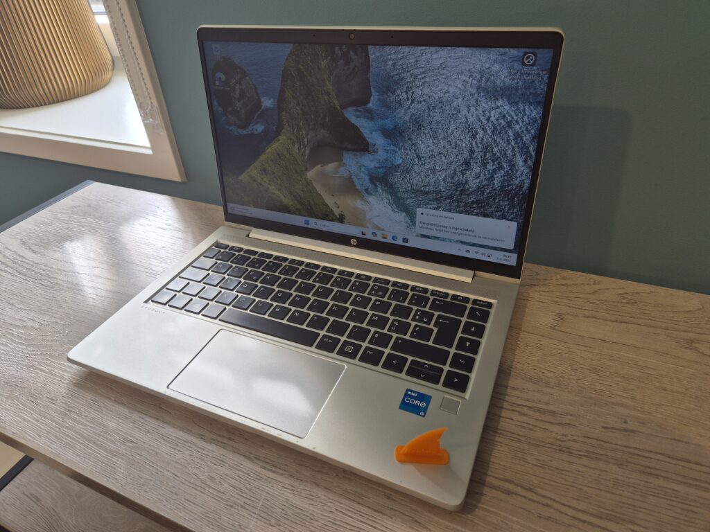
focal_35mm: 23
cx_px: 355
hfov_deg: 73.9
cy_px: 266
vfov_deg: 58.9
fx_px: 472
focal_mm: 5.4
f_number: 1.8
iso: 32
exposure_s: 1/100
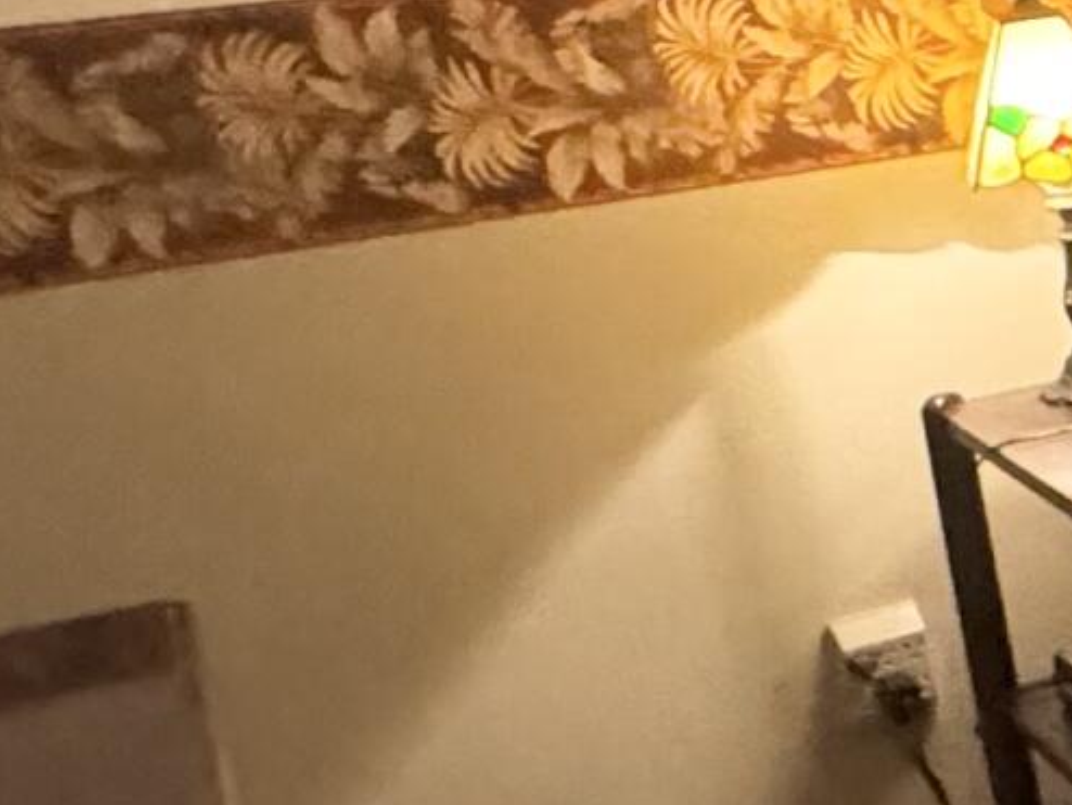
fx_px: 2634
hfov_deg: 15.8
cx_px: 2363
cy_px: 284
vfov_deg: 17.3
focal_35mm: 85
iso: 1000
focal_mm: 2.22
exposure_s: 1/60
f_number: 2.2
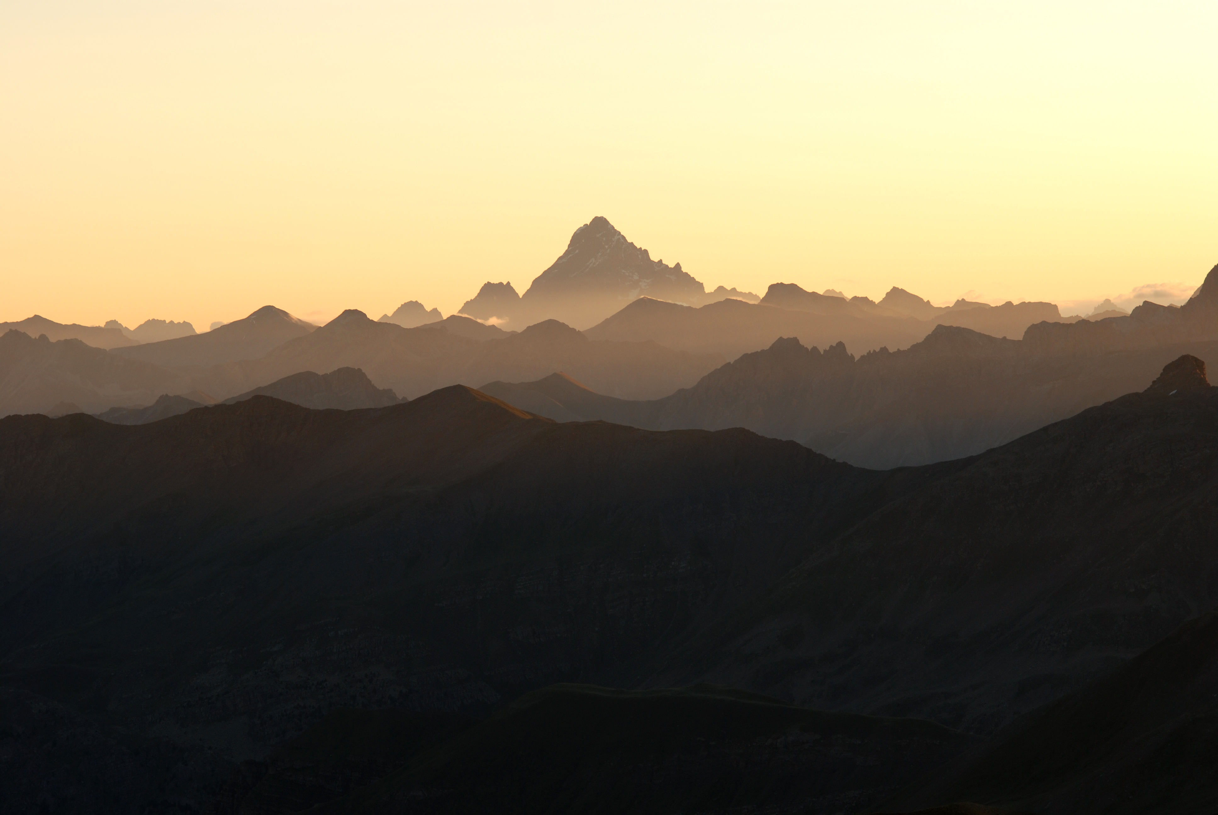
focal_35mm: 158
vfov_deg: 8.7
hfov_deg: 13.0
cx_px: 609
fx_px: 5335
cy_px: 408
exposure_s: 1/160
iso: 125
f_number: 5.6
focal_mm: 105
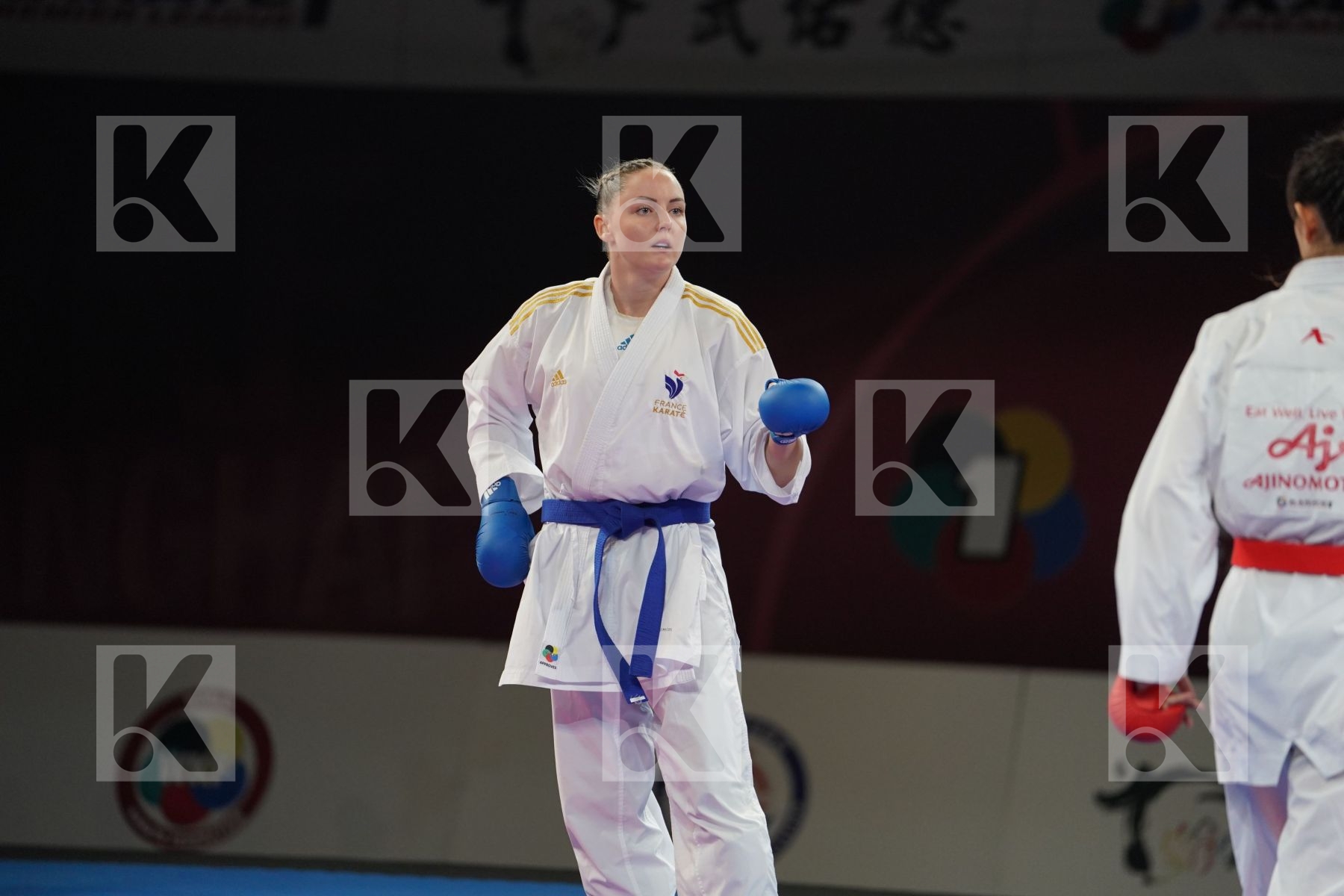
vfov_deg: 6.9
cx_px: 672
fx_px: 7466
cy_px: 448
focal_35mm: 200
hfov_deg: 10.3
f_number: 2.8
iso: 2000
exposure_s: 1/1000
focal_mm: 200
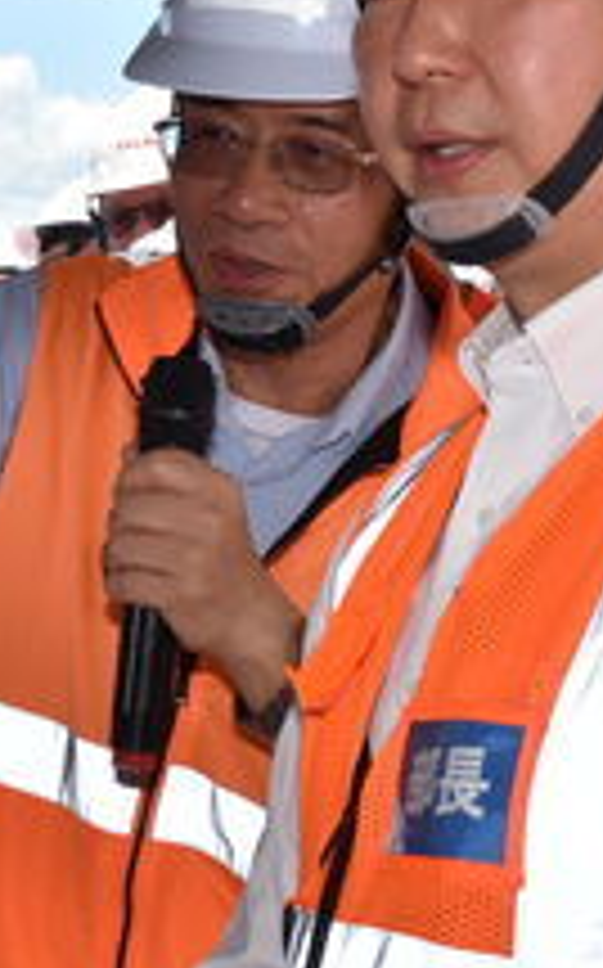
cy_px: 295
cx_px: -310
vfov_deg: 18.7
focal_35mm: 111
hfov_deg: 11.3
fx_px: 2925
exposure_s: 1/200
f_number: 8
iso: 125
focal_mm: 26
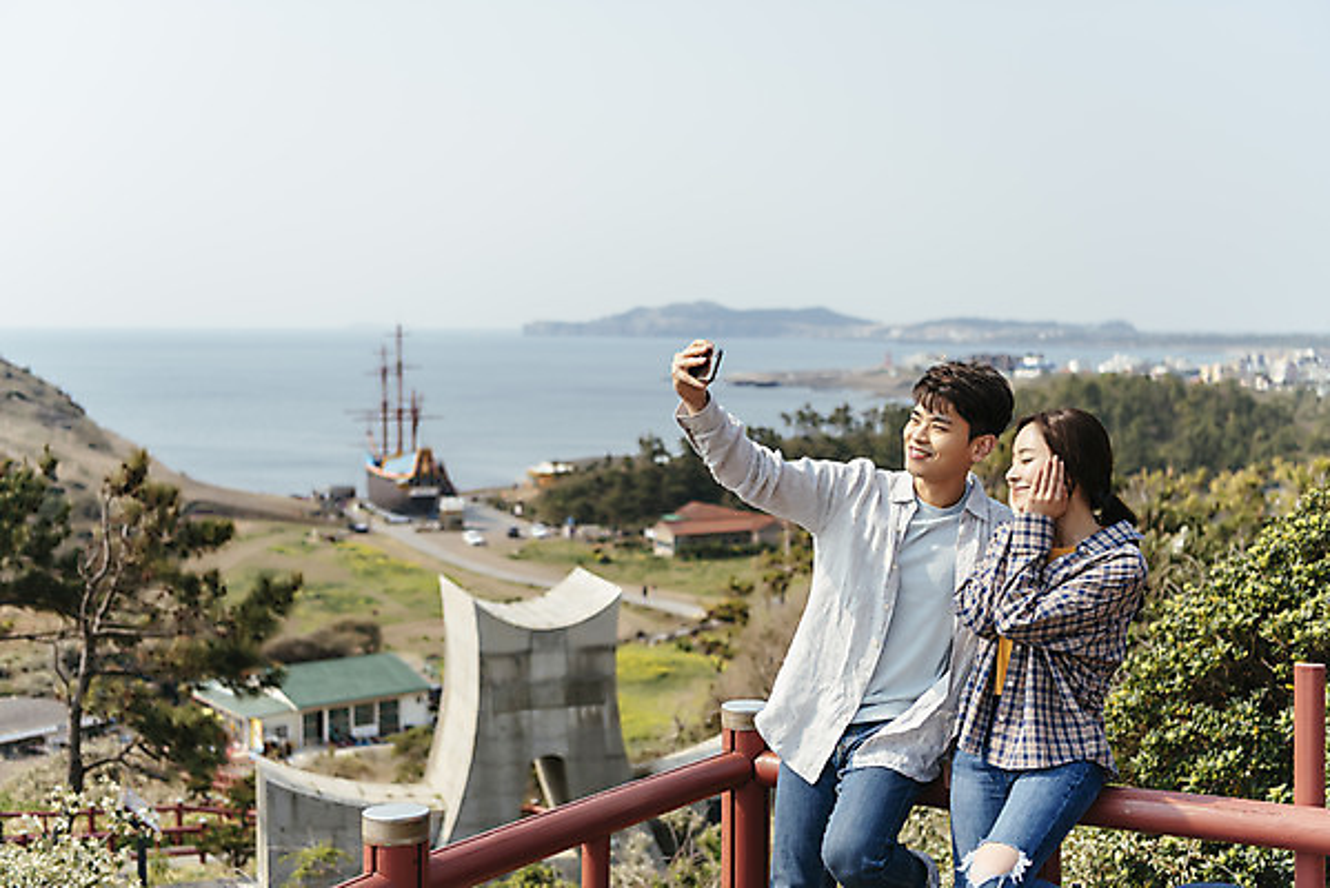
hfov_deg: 44.5
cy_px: 444
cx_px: 665
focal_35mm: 44
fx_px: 1626
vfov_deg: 30.5
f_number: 2.8
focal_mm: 44
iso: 100
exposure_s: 1/2500
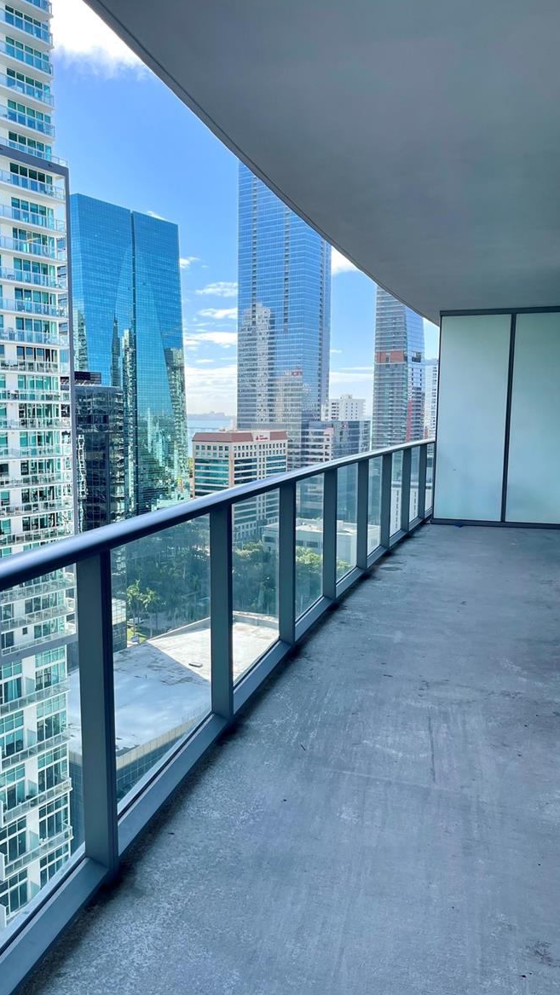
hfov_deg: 41.3
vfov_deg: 67.9
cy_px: 505
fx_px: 739
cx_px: 217
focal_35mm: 28
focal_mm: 5.1
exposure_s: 1/1252
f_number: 1.6
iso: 32
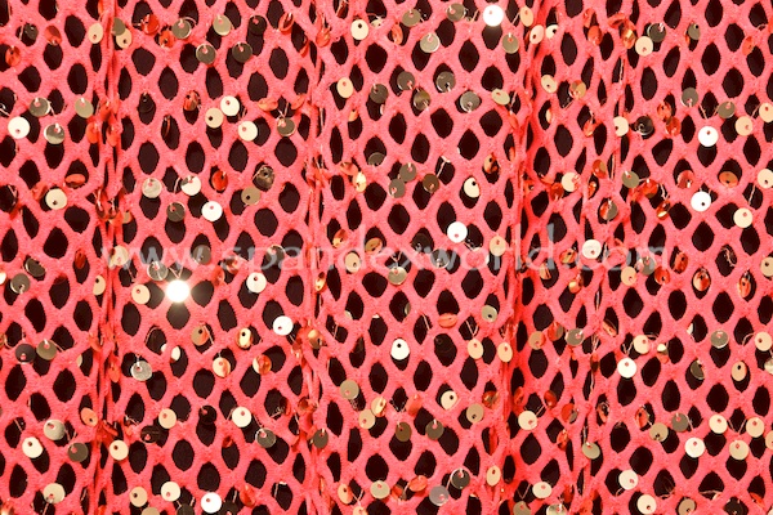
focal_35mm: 142
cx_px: 386
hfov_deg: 14.4
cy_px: 258
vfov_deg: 9.6
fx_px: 3060
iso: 400
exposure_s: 1/800
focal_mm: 95
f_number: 10
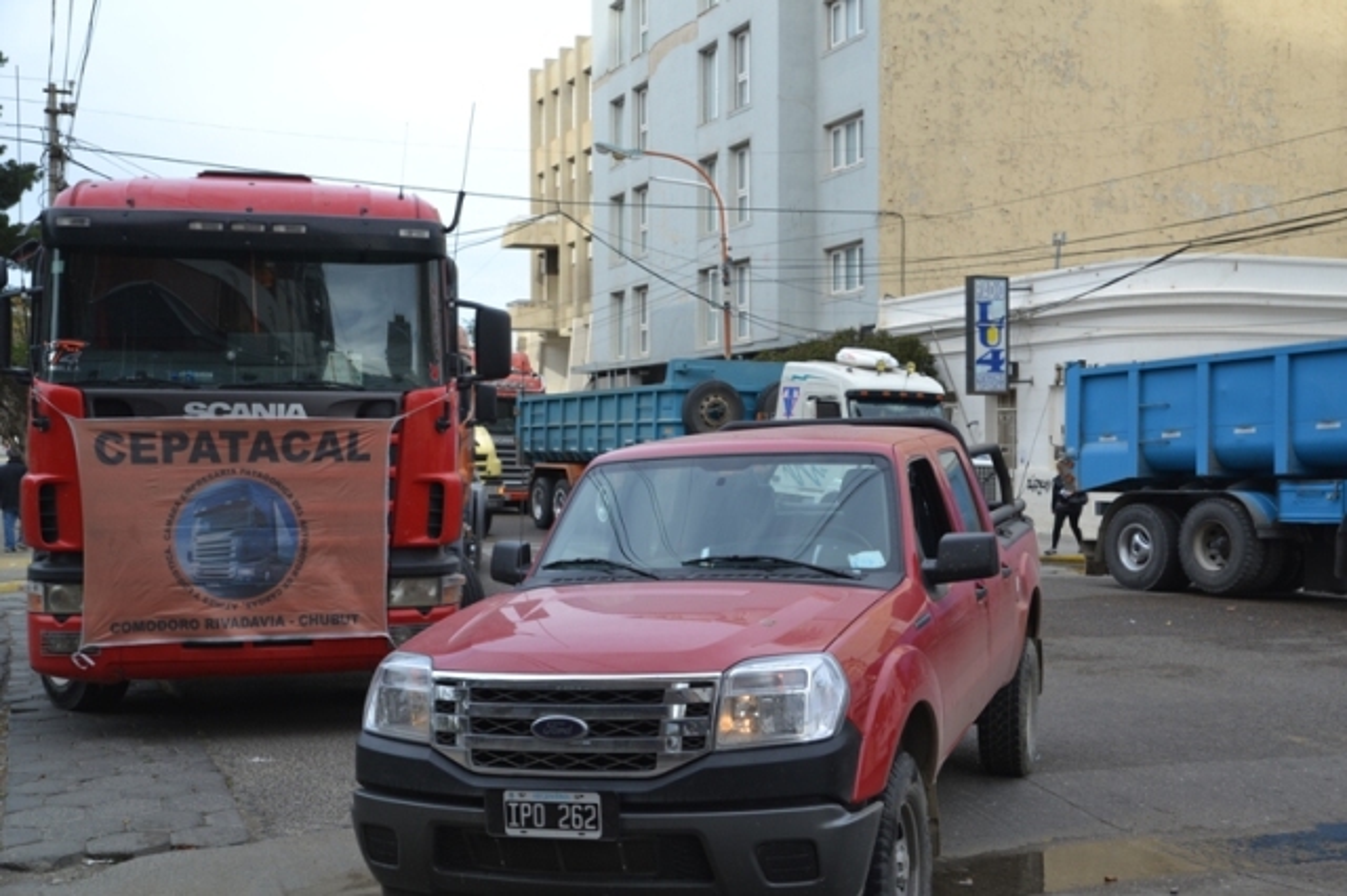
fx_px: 1627
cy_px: 448
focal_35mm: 44
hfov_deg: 45.0
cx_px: 674
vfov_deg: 30.8
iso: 100
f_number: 6.3
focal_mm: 29
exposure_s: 1/160
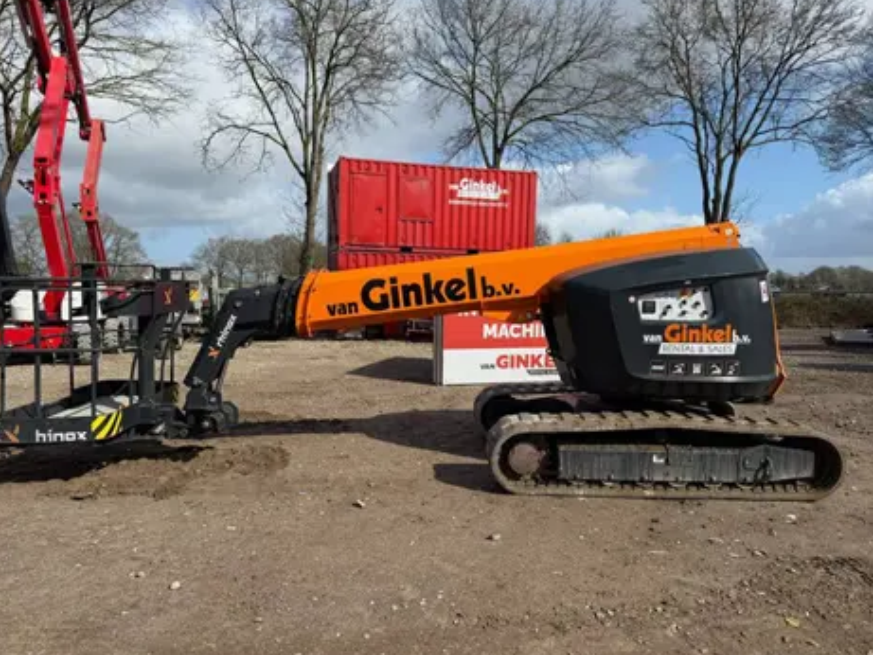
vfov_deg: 54.9
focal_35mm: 25
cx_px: 420
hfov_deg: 69.4
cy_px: 326
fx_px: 631
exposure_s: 1/4975
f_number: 1.78
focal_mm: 6.76
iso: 80
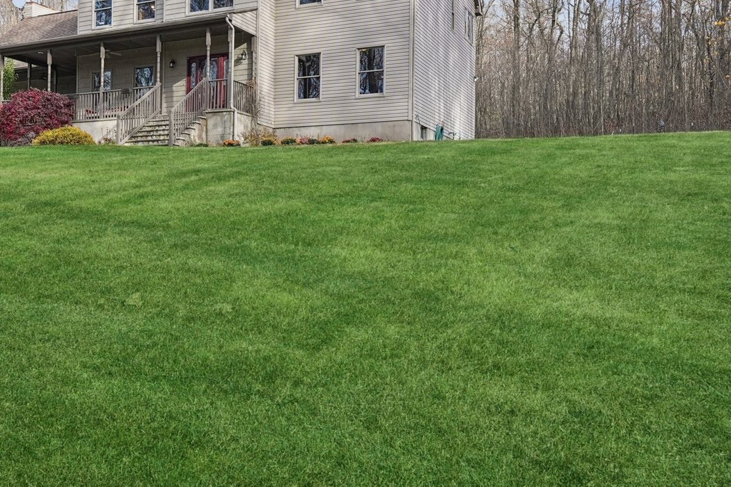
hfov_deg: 51.4
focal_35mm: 36
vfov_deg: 36.4
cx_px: 203
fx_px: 731
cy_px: 155
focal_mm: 21
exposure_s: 1/100
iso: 400
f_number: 8
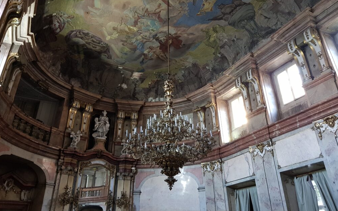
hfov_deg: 66.5
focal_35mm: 28
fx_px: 258
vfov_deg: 44.4
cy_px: 87
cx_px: 168
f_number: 1.7
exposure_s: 1/10
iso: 250
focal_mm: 4.2
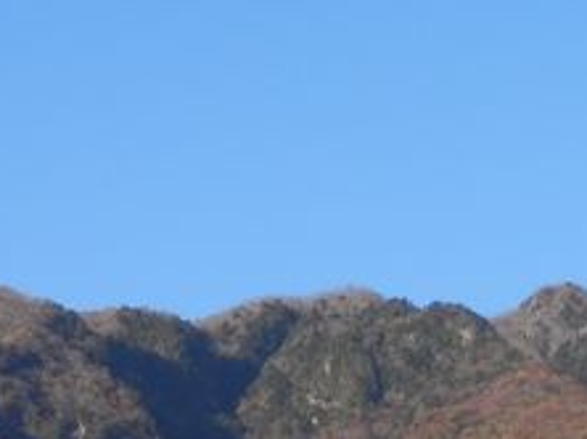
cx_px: 307
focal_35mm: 195
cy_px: 603
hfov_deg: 10.2
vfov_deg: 7.5
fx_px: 3303
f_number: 4.1
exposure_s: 1/320
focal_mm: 9.8
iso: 80
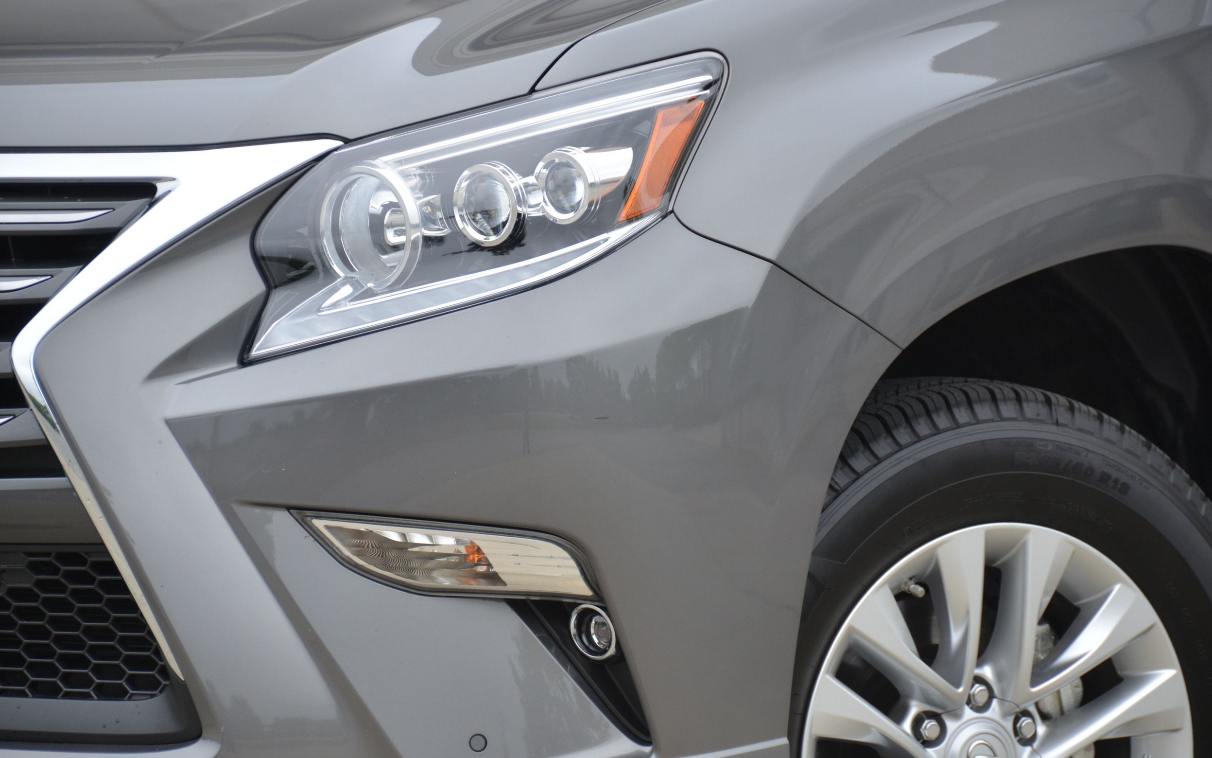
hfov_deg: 8.1
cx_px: 606
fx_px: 8588
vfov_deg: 5.1
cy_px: 378
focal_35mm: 260
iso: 500
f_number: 5.6
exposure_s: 1/1000
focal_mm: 170
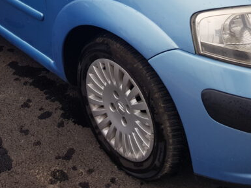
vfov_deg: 25.6
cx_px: 151
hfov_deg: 35.4
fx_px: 392
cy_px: -3
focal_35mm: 54
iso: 40
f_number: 1.7
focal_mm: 4.2
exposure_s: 1/568
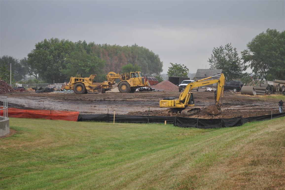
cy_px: 95
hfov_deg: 24.6
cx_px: 142
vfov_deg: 16.5
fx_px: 652
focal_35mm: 82
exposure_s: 1/125
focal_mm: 55
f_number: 5.6
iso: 200
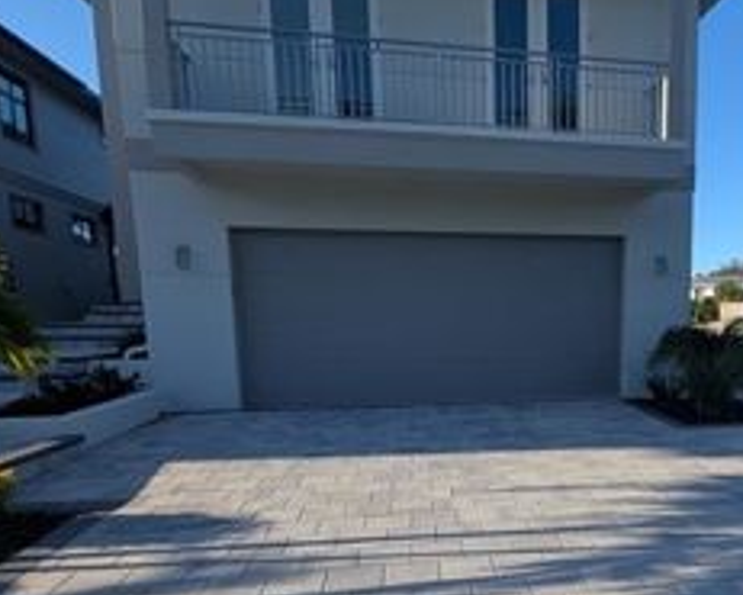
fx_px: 594
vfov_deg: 52.0
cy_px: 405
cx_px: 566
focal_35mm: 27
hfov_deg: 60.2
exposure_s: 1/1626
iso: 51
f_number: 1.7
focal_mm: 2.02
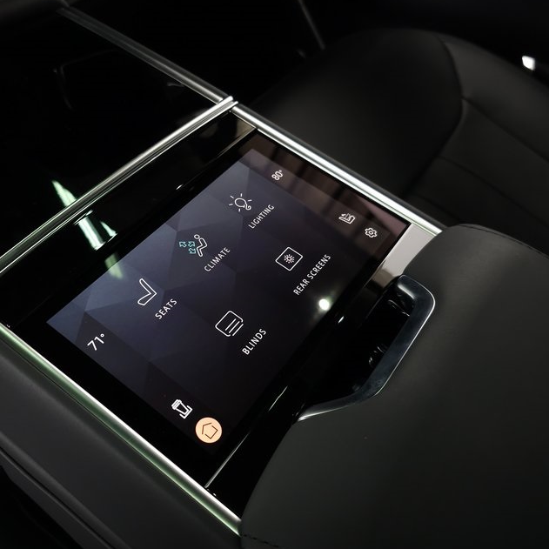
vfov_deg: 49.7
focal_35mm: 33
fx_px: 592
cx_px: 209
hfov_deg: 49.3
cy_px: 281
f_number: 1.7
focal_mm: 6.3
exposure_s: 1/60
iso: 200
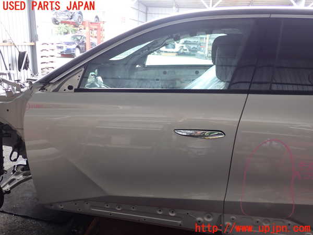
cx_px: 156
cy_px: 118
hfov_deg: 60.0
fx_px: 271
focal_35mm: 30
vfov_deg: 46.8
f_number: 2.3
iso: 100
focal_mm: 5.4
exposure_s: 1/80
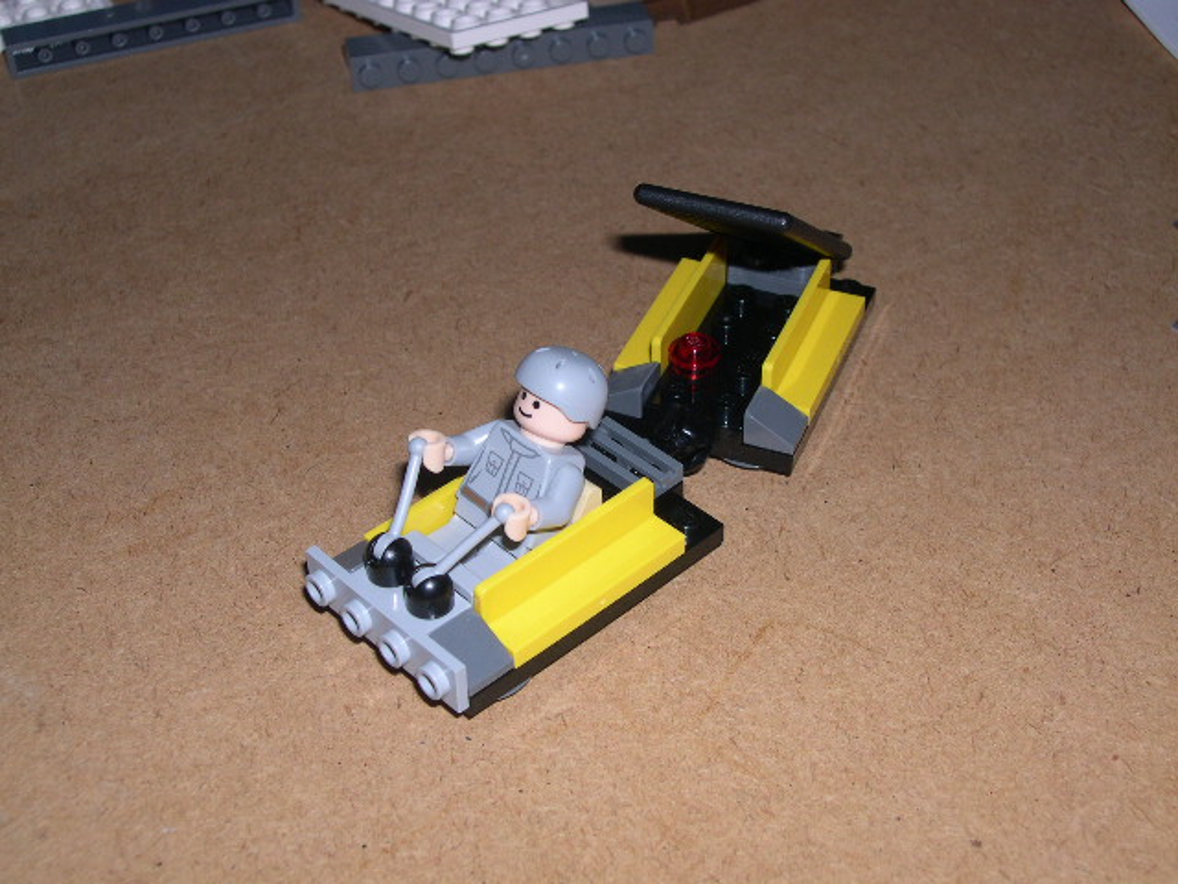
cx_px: 589
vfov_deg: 28.0
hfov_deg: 36.8
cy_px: 442
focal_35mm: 52
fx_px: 1770
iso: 100
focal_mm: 11.1
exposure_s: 1/60
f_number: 8.8
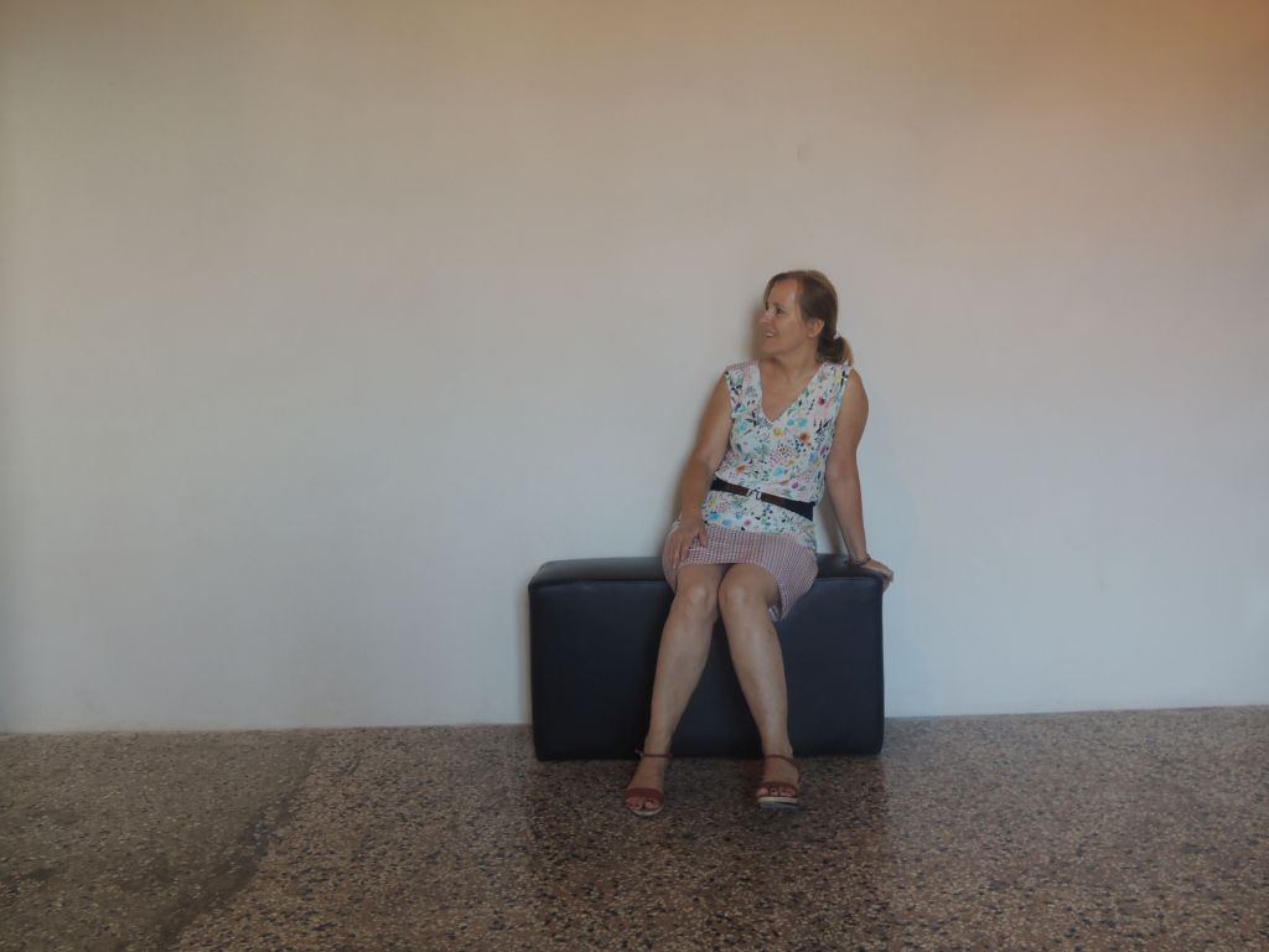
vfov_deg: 45.4
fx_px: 1136
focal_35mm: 31
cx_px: 634
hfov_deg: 58.4
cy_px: 476
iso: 160
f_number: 3
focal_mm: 5.5
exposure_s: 1/30
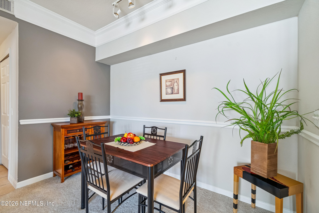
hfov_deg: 100.4
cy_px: 106
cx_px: 160
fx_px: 133
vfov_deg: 77.3
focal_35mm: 15
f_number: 7.1
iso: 400
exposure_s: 1/6
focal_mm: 10
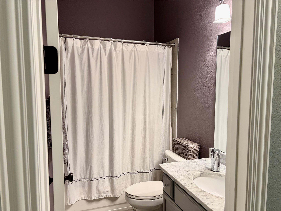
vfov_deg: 53.1
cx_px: 140
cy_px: 106
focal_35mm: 26
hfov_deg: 67.3
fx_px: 211
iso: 125
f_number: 1.6
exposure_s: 1/60
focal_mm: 5.96
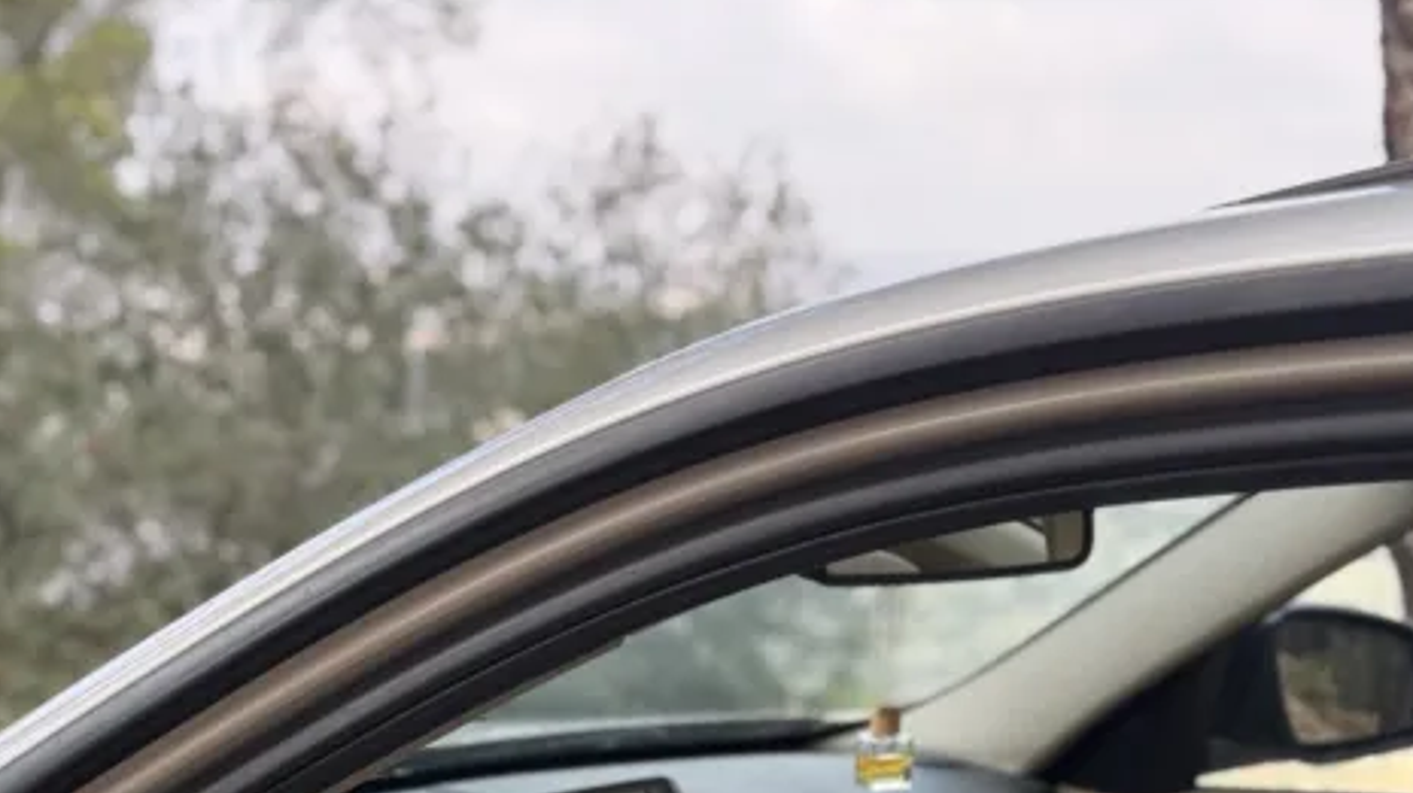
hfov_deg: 26.2
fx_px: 3033
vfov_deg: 14.5
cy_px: 915
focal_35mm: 81
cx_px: 675
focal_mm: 6.76
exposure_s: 1/484
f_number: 1.78
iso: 64
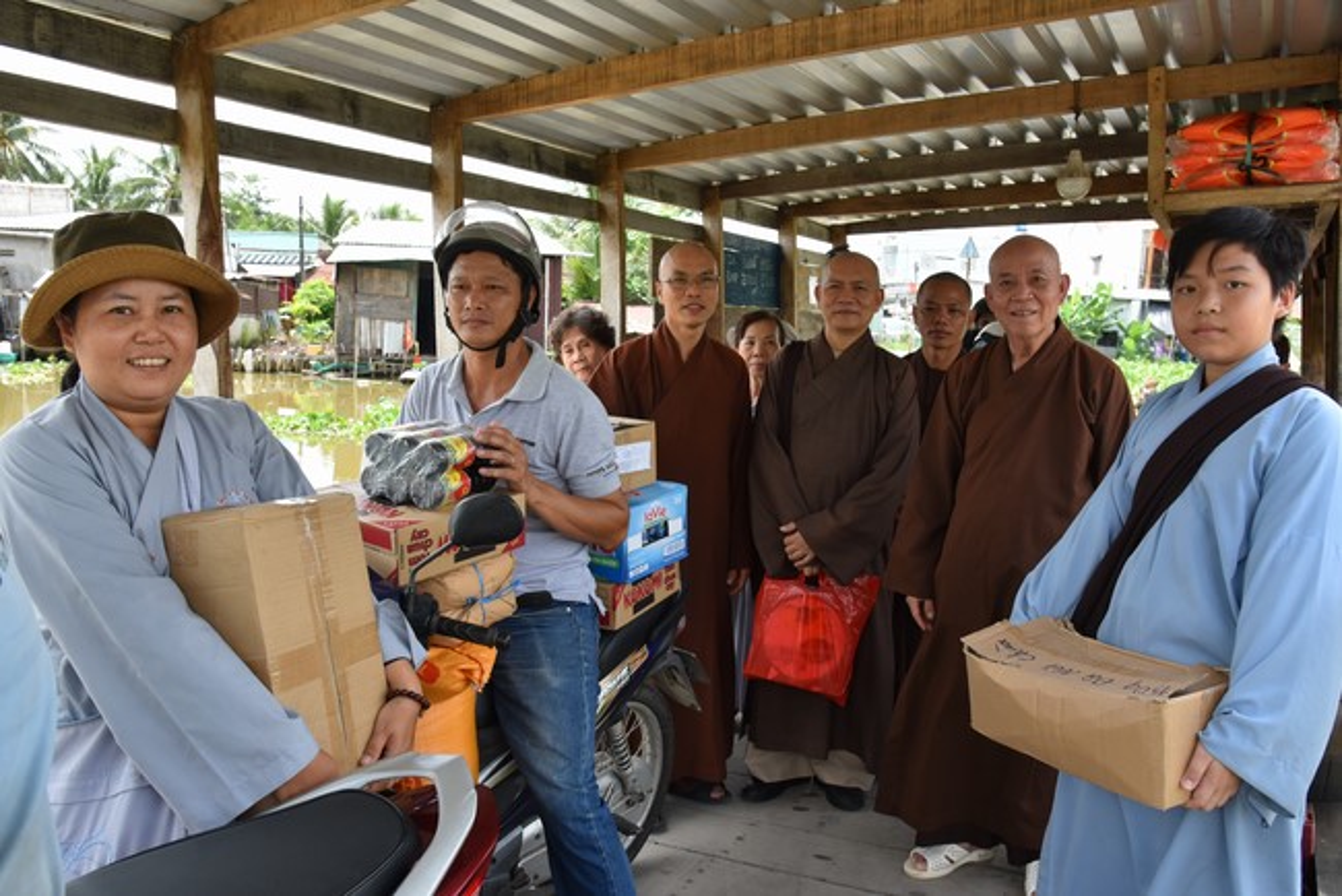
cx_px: 671
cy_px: 448
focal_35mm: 30
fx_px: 1119
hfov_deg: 61.9
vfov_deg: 43.6
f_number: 9
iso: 640
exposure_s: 1/320
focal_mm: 30
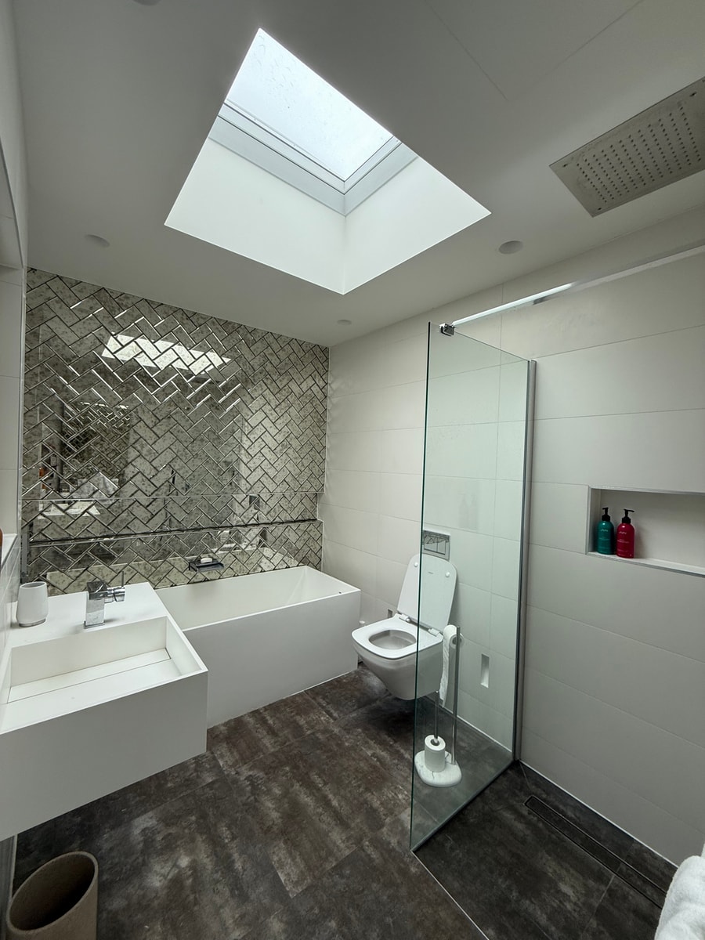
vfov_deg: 102.1
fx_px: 380
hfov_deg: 85.7
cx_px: 352
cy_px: 470
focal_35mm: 14
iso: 80
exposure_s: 1/99
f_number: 2.2
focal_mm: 2.22
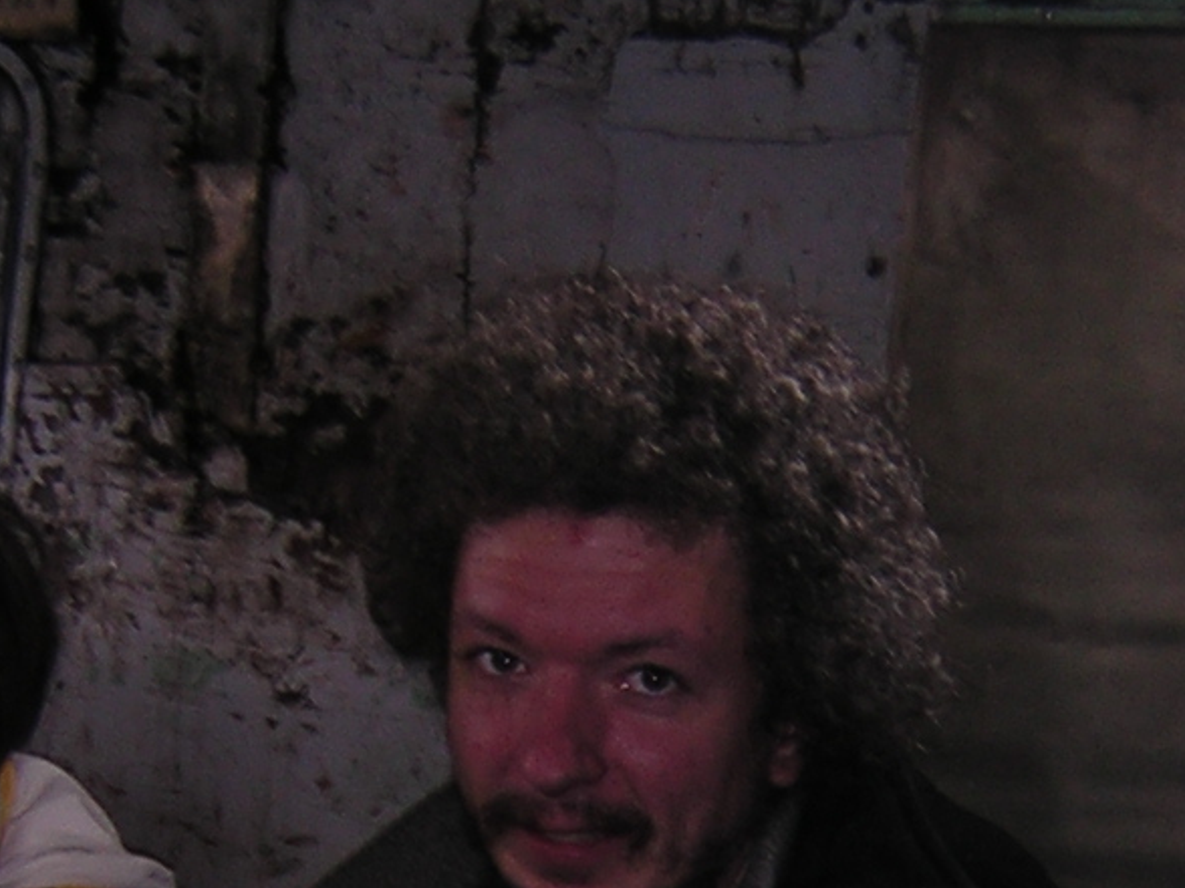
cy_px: 1007
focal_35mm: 98
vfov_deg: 14.7
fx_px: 3355
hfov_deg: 19.9
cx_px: 867
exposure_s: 1/60.1
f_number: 2.6
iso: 100
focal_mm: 4.7
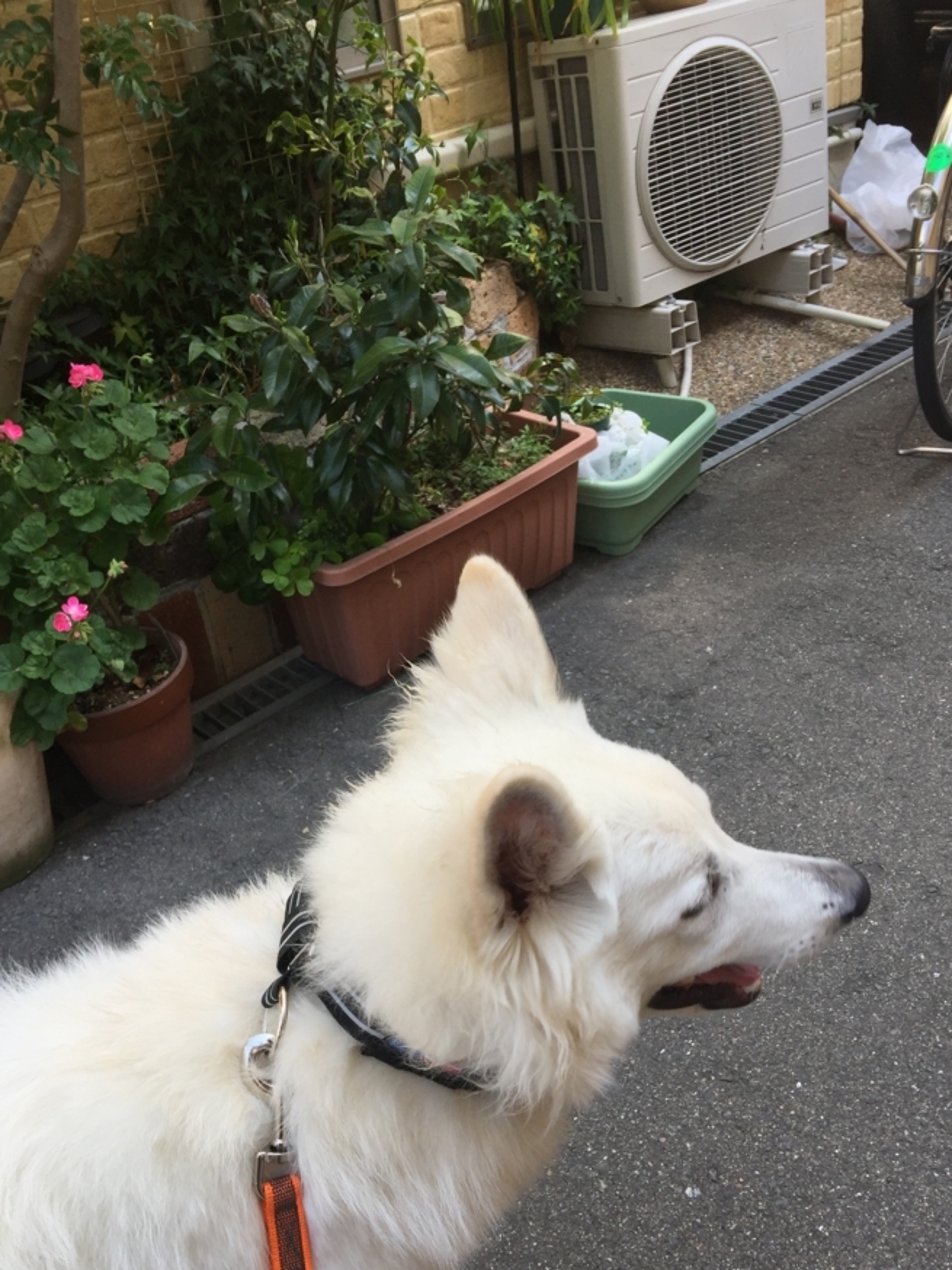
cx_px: 421
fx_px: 1246
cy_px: 743
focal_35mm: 34
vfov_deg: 53.7
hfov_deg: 41.7
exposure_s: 1/421
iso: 32
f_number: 2.2
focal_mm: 4.15
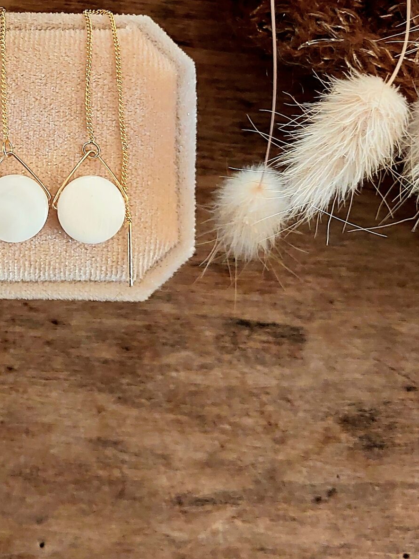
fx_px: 1049
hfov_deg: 22.0
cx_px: 36
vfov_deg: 29.1
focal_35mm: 65
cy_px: 105
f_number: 1.8
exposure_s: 1/40
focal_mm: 4.6
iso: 400
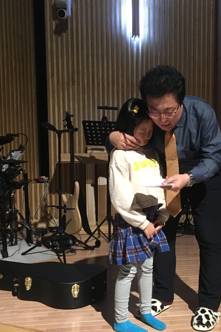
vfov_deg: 42.7
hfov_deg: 28.9
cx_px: 156
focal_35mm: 46
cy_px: 186
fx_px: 424
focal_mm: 4.15
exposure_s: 1/15
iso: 200
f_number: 2.2
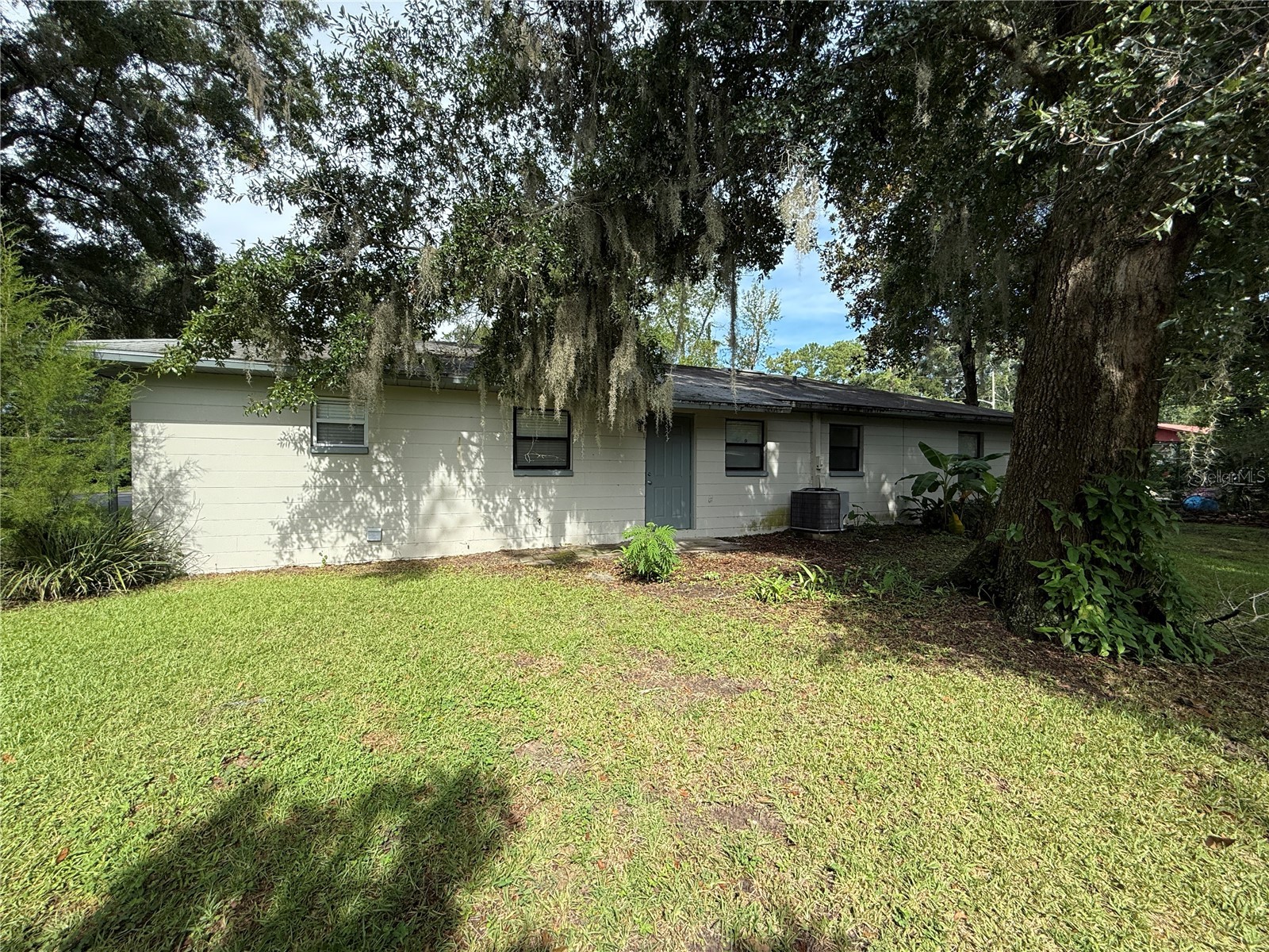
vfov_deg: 85.7
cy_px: 476
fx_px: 513
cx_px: 634
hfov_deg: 102.1
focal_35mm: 14
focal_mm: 2.22
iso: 50
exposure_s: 1/734
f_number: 2.2
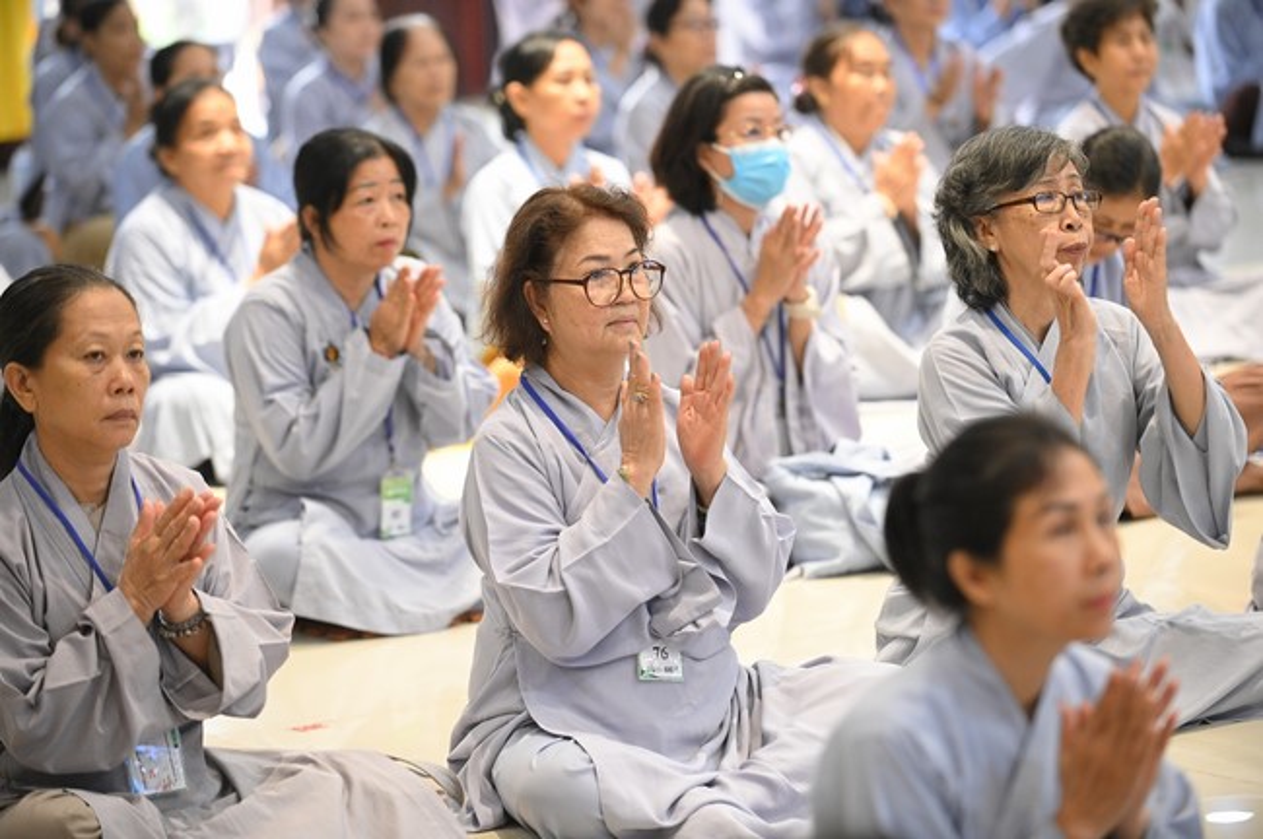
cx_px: 632
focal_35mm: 130
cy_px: 420
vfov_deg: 10.5
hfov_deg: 15.8
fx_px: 4556
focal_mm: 130
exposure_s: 1/160
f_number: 3.2
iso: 4000
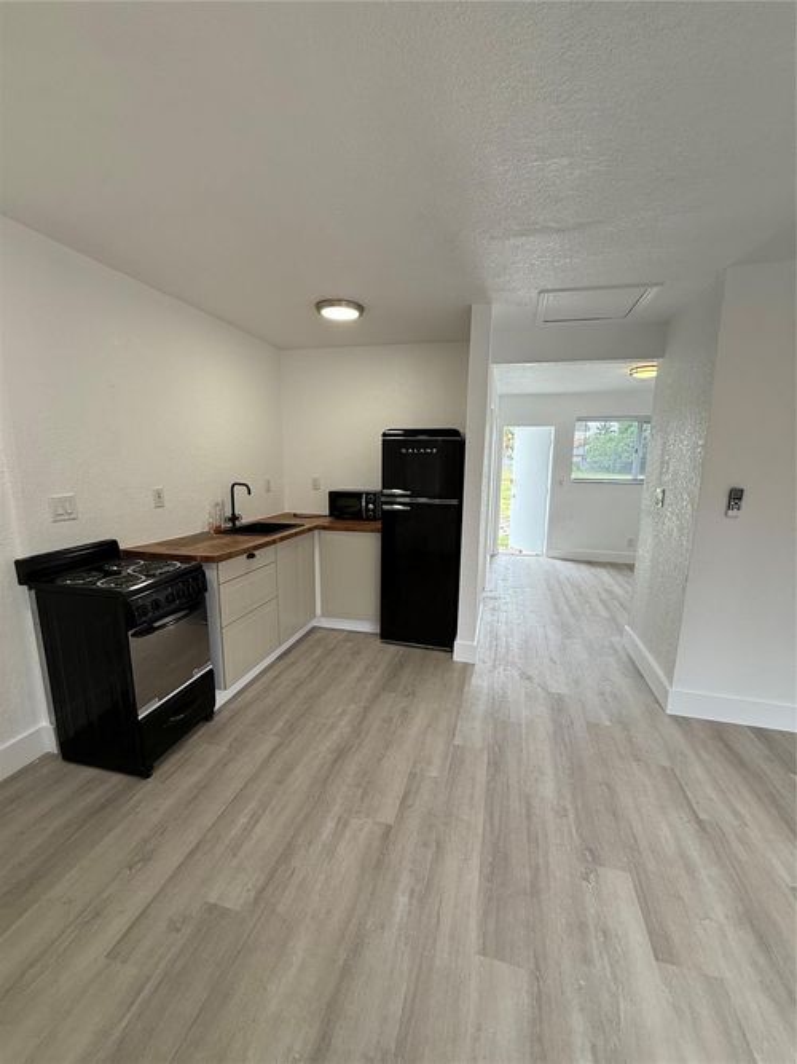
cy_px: 532
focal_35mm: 14
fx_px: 430
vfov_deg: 102.1
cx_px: 398
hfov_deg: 85.7
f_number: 2.2
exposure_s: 1/120
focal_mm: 2.22
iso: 100
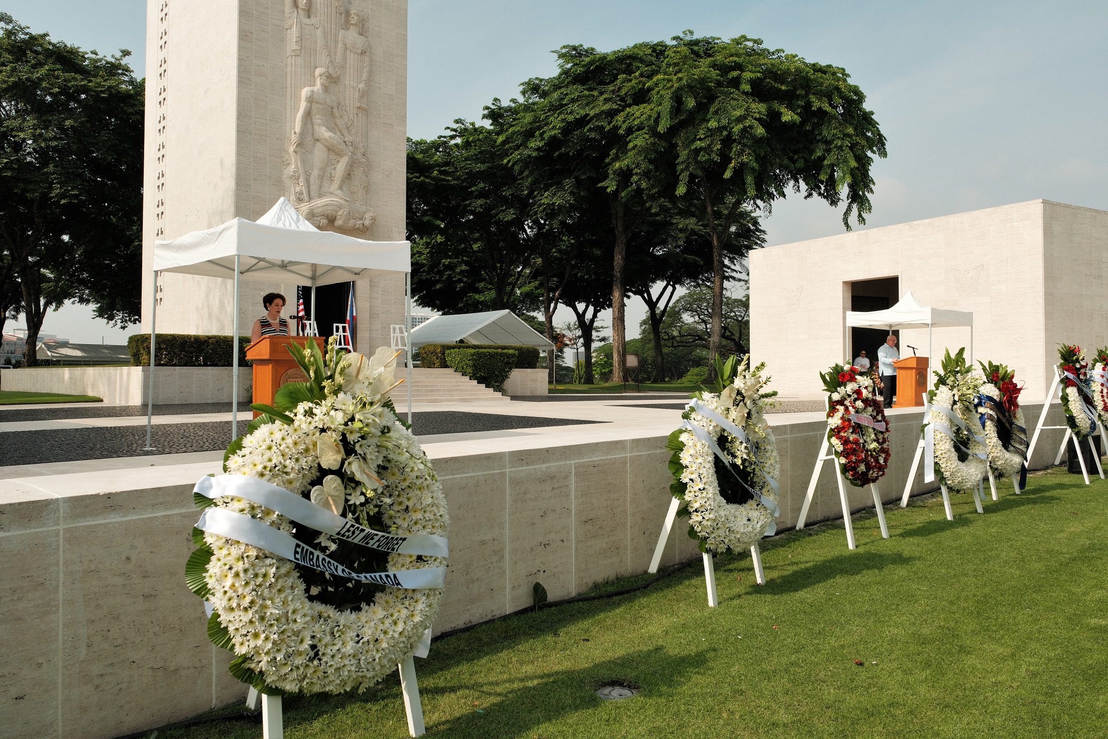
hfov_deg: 73.7
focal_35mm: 24
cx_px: 554
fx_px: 739
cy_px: 370
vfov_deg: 53.1
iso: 125
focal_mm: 16
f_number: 5.6
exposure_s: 1/450
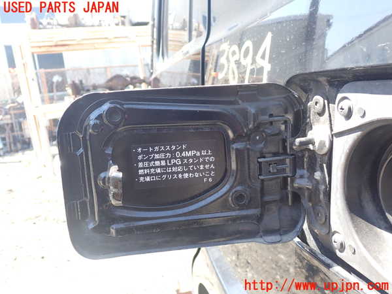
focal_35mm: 30
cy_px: 147
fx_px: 340
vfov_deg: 46.8
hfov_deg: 60.0
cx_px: 196
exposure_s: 1/60
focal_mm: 5.4
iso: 100
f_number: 3.2
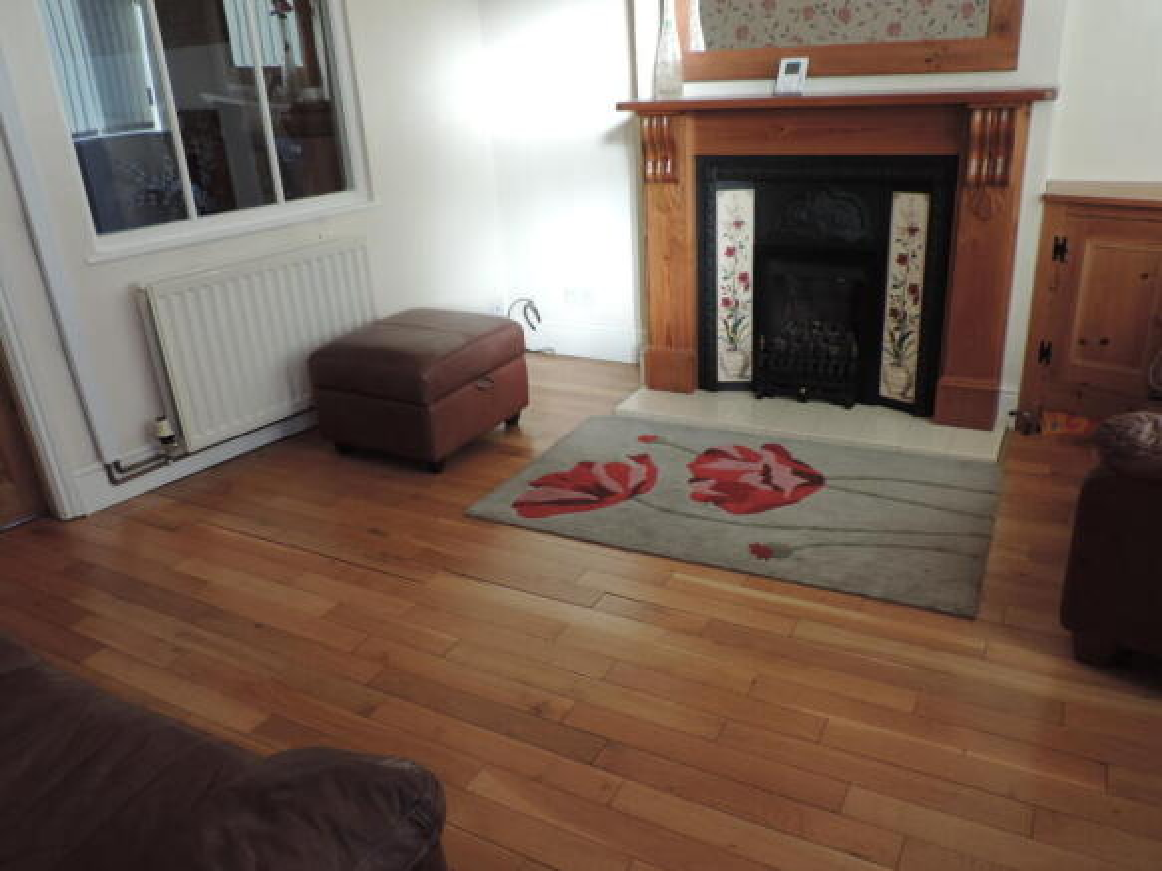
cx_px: 581
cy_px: 436
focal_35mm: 28
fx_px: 940
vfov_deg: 49.7
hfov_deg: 63.5
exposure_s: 1/50
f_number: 3.1
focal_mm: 4.9
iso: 80
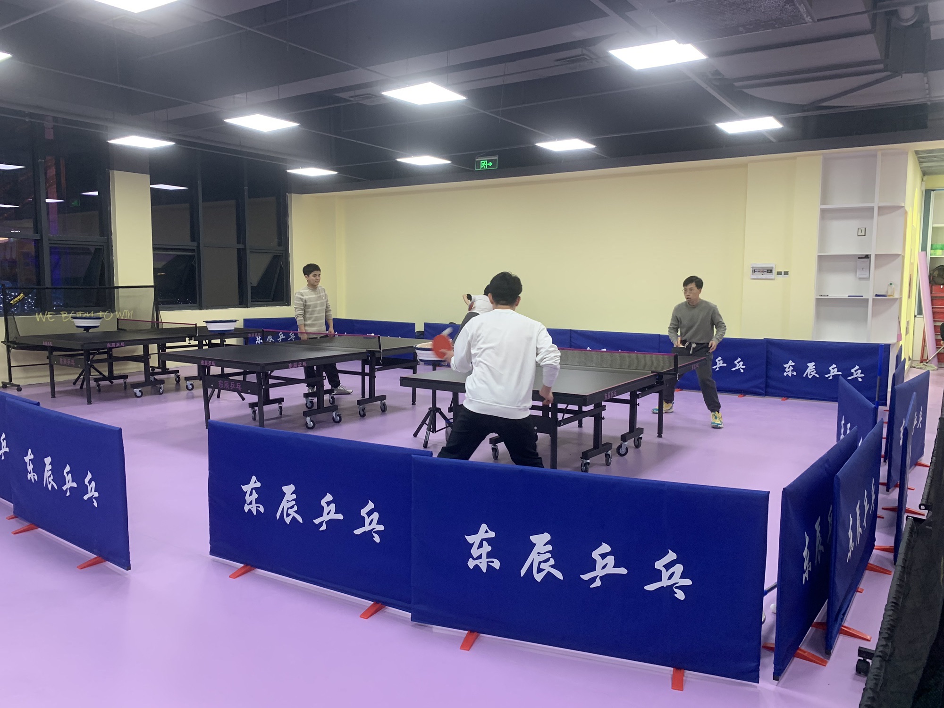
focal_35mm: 26
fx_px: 709
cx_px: 472
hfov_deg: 67.3
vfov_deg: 53.1
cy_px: 354
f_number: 1.8
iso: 100
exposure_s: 1/60
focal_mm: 4.25
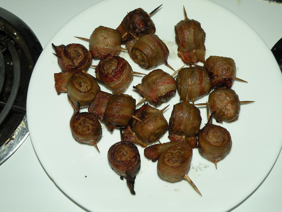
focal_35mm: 42
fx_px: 342
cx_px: 141
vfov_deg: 34.3
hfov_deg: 44.8
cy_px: 106
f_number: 3.2
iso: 64
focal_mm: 7.4
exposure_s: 1/60
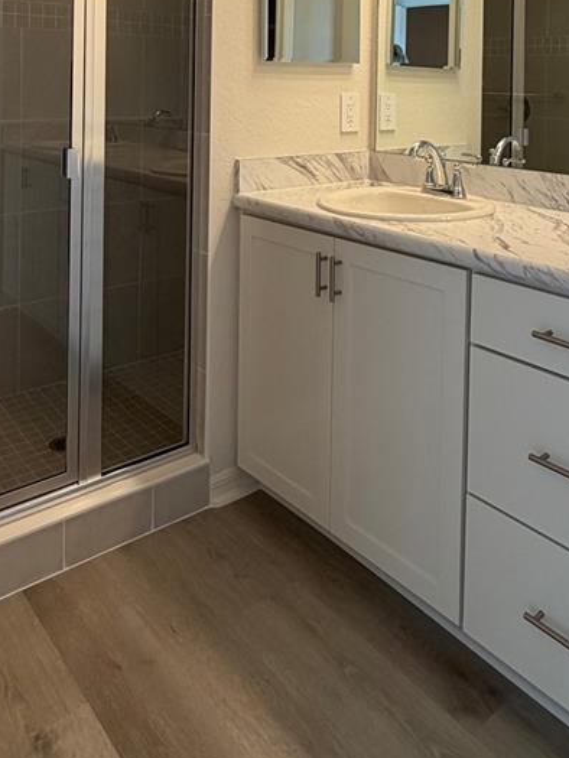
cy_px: 108
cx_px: 312
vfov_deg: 51.6
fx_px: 701
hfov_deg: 44.1
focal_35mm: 32
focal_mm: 2.22
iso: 100
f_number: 2.2
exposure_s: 1/120
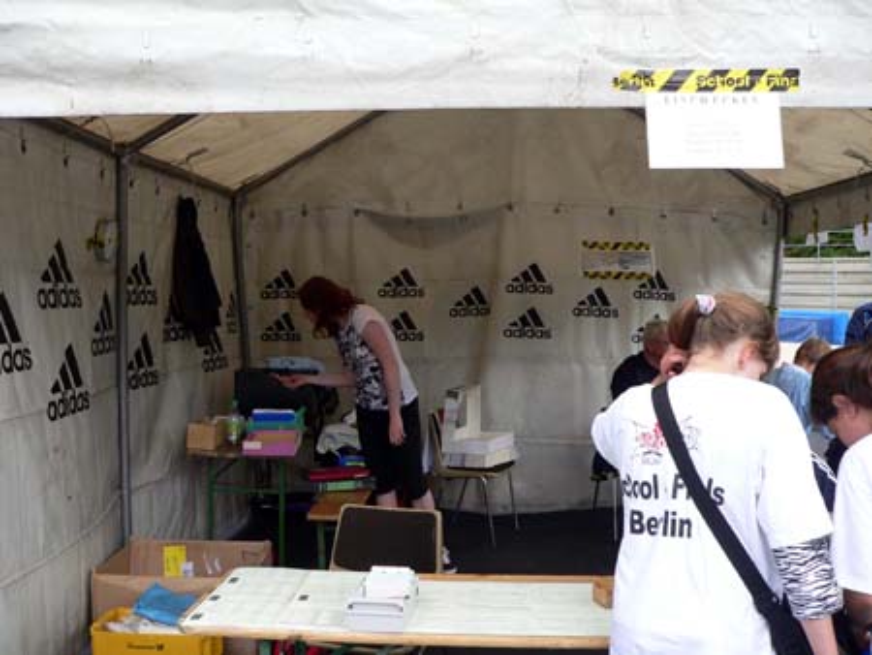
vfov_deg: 39.7
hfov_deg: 51.3
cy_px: 328
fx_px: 907
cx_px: 436
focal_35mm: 36
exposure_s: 1/250
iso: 80
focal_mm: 6
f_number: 2.8
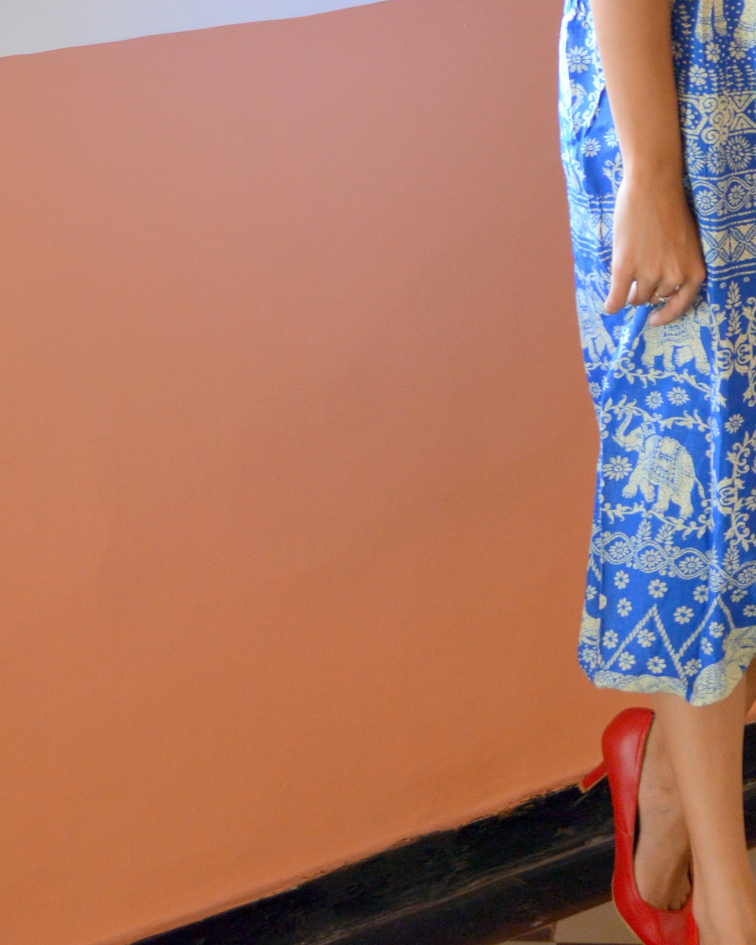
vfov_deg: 15.8
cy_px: -2
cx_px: 763
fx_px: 3328
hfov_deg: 12.8
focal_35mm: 119
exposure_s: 1/60
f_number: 4.8
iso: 400
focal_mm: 32
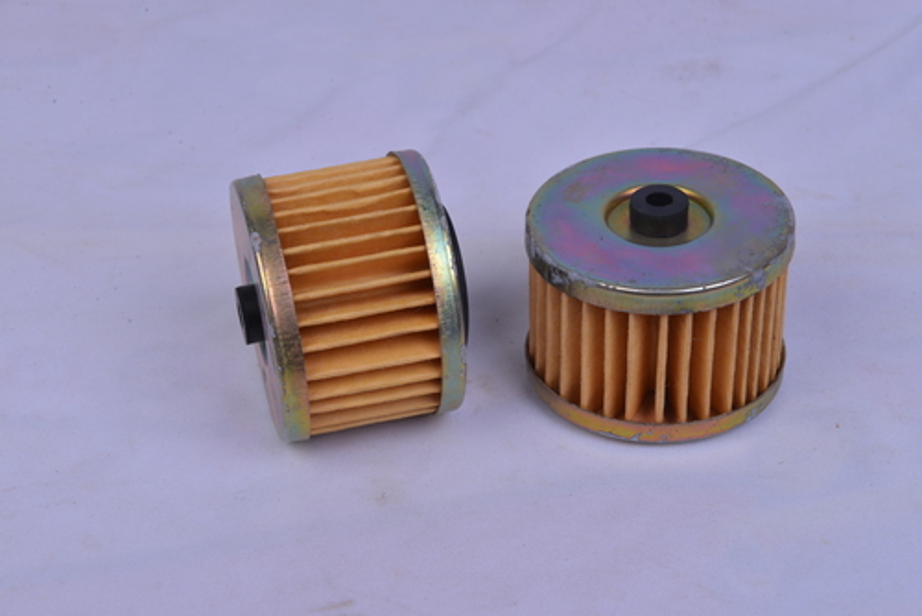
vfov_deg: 19.5
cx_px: 461
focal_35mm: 70
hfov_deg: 28.8
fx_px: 1794
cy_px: 308
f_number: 22
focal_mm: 70
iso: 100
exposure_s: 1/125
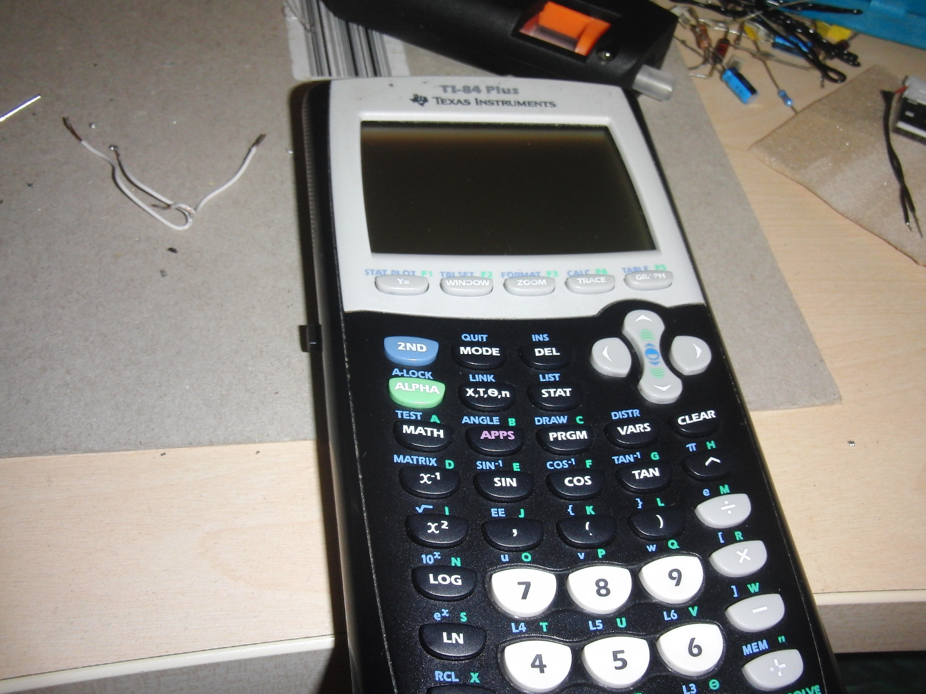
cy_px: 347
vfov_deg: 37.7
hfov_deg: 49.0
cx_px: 463
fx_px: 1017
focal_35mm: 38
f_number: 3.9
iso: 100
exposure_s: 1/40
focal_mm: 6.66
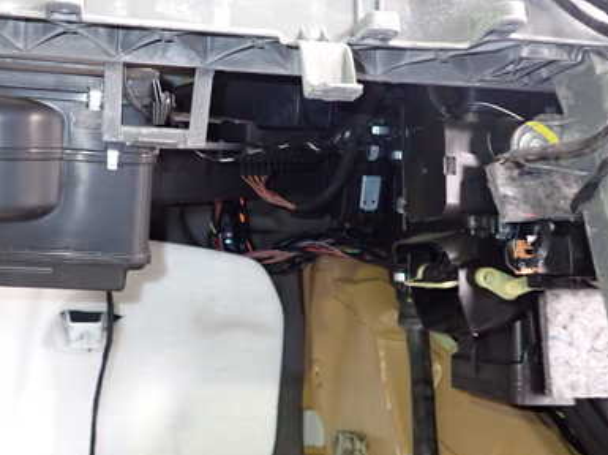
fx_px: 684
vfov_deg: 36.6
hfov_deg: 46.8
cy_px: 177
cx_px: 183
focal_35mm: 39
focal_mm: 4.5
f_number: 2
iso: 640
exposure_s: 1/30
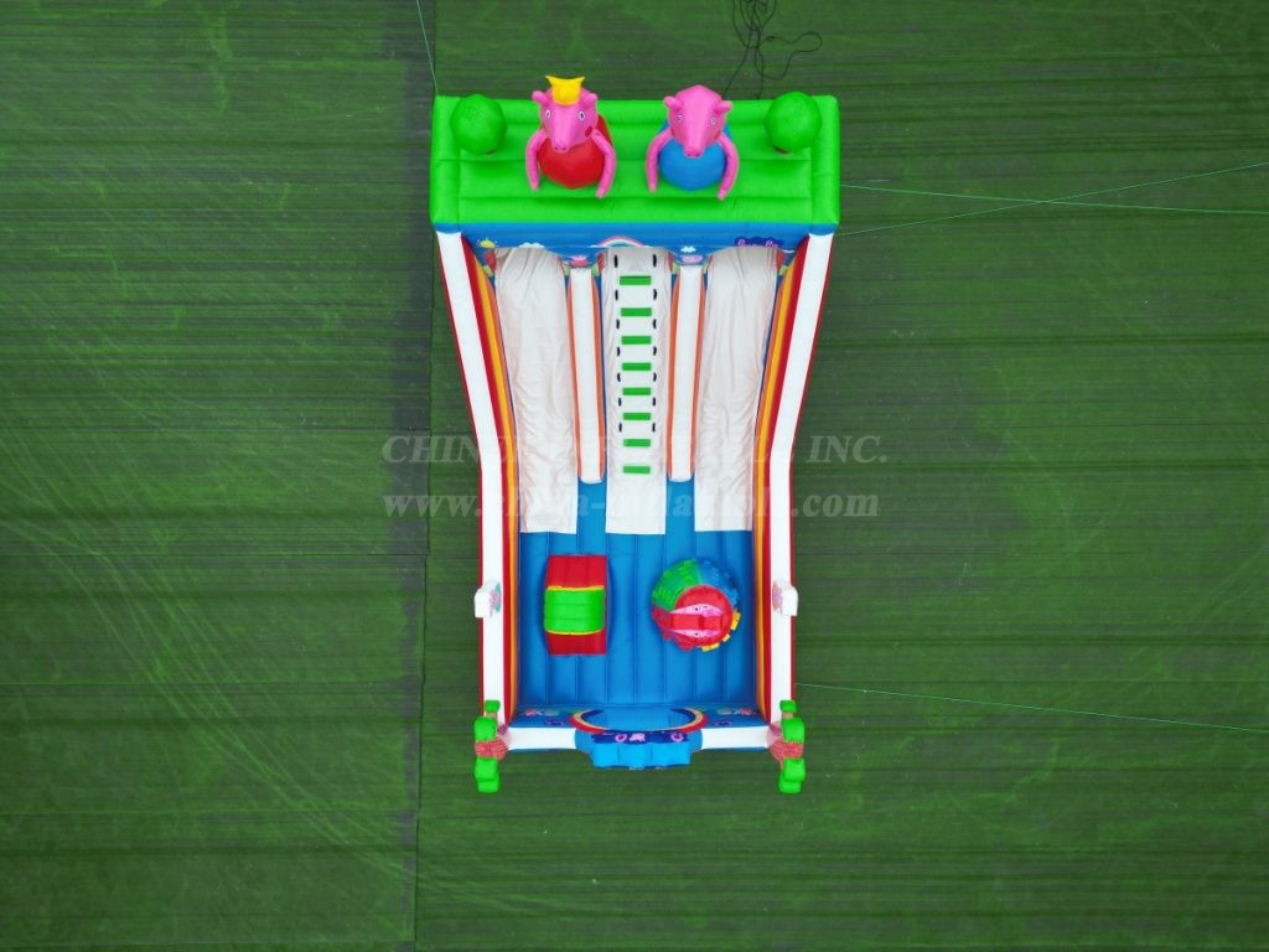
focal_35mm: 24
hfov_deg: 71.6
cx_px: 634
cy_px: 476
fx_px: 880
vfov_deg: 56.8
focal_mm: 6.72
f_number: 1.7
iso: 140
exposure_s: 1/400
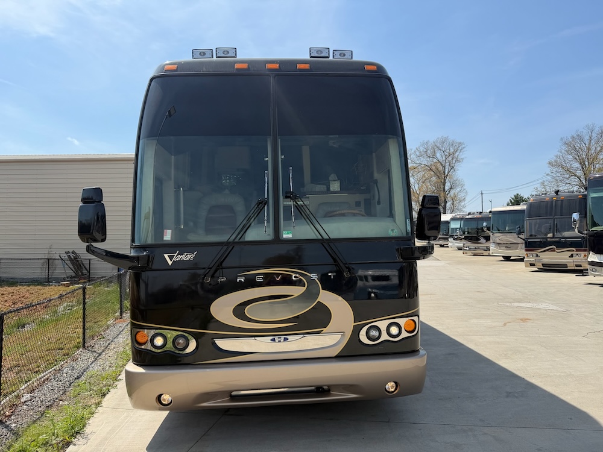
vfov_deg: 56.8
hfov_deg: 71.6
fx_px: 418
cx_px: 302
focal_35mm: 24
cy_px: 226
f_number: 1.78
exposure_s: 1/3953
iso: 80
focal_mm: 6.76
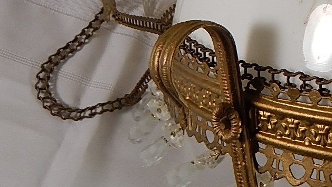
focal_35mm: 61
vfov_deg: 18.6
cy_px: -40
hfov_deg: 30.4
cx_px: 373
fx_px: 537
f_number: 3
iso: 125
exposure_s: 1/100
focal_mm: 4
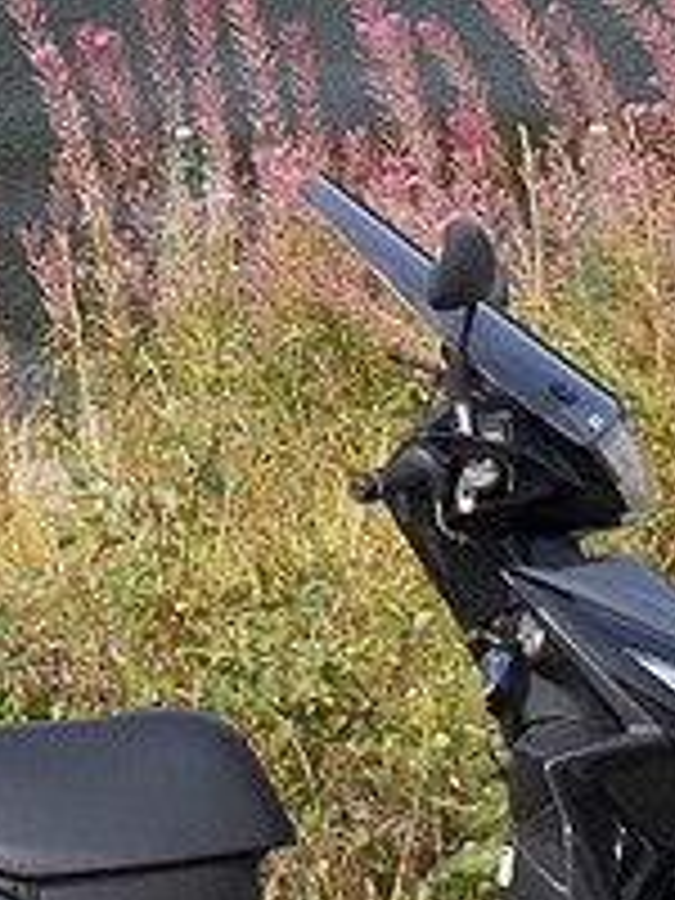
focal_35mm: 156
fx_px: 4056
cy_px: 63
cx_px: 234
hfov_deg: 9.5
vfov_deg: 12.6
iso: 80
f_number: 3.9
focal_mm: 6.9
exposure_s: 1/400
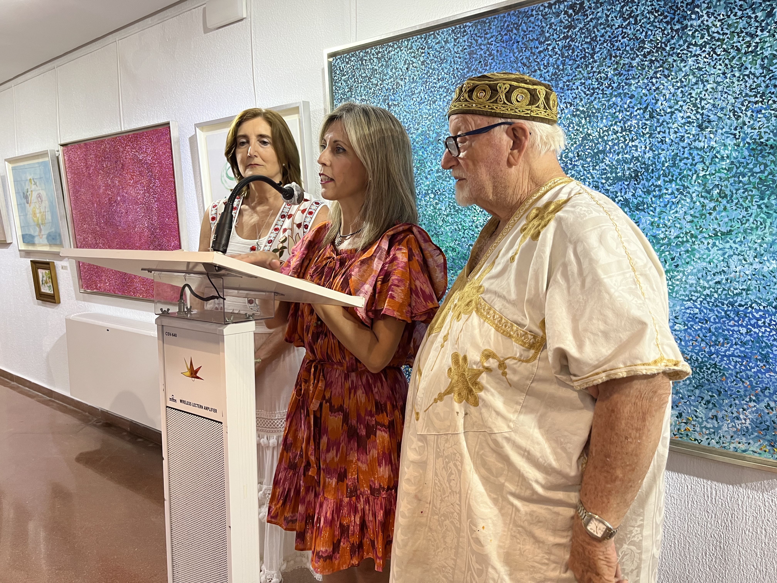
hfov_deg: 67.3
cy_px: 292
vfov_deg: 53.1
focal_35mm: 26
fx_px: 584
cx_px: 388
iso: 100
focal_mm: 5.1
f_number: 1.6
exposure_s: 1/50
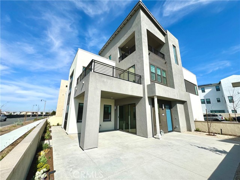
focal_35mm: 14
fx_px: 97
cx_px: 120
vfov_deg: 85.7
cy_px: 90
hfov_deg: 102.1
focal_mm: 2.22
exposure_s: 1/3106
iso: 50
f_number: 2.2
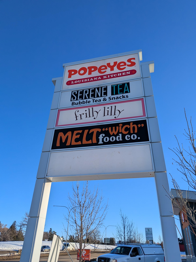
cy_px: 131
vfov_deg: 71.6
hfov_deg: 56.8
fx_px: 181
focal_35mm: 24
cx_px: 98
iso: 43
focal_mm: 4.53
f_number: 1.7
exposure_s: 1/2457
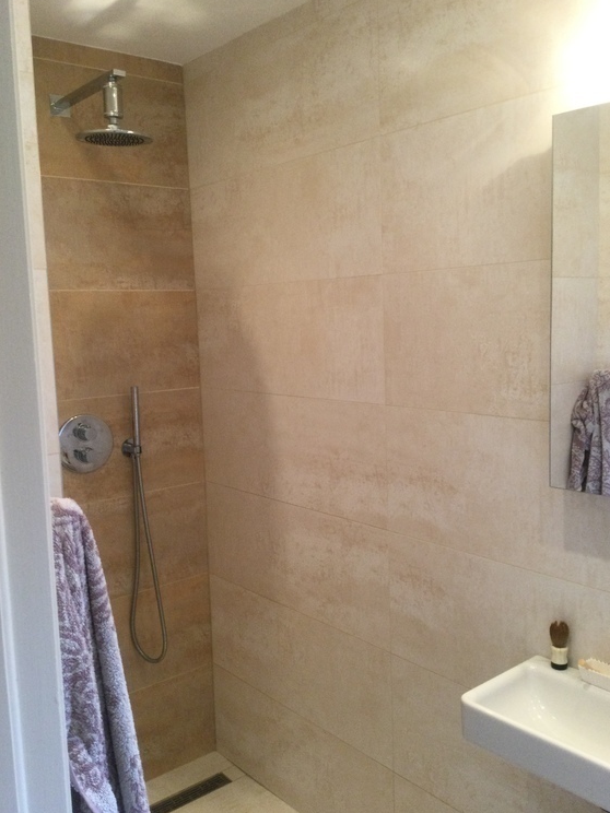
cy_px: 406
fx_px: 752
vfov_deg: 56.8
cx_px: 313
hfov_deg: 44.2
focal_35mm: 32
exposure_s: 1/33
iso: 125
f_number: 2.4
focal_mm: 3.3
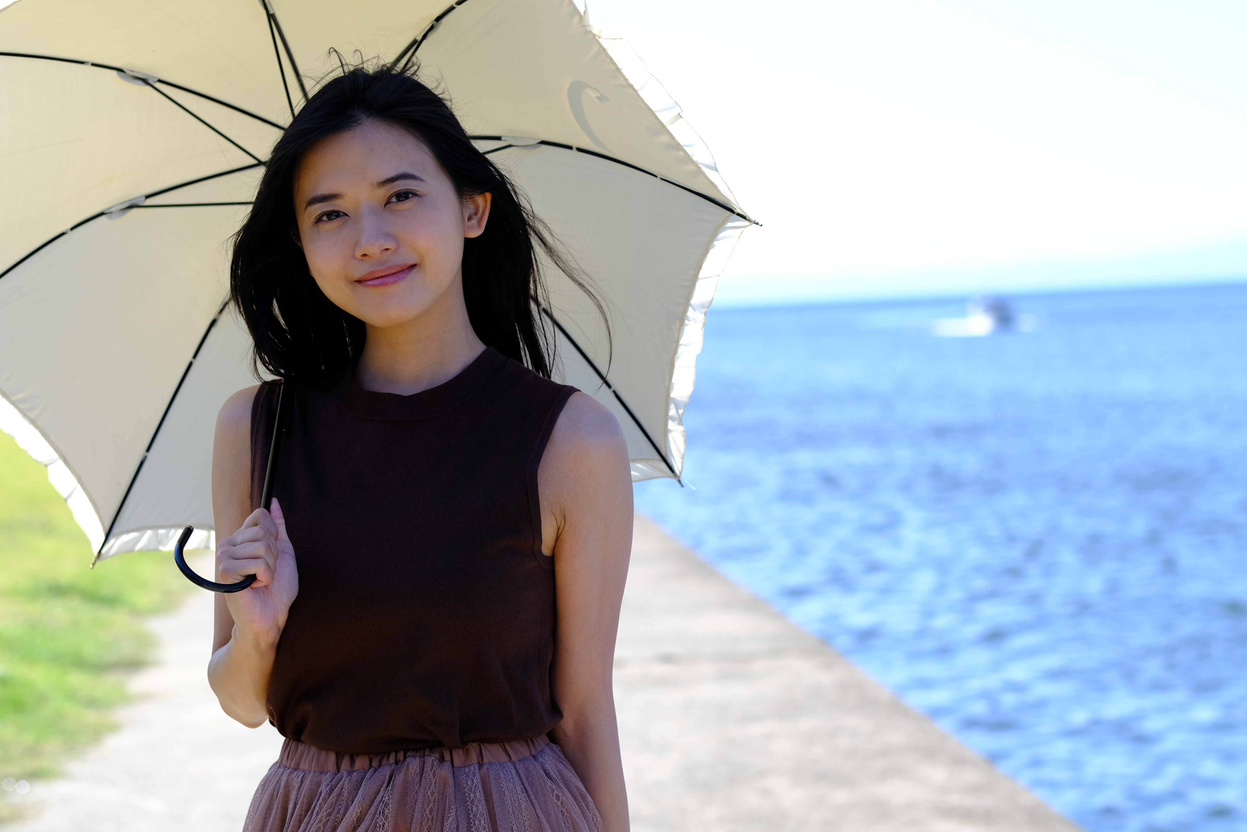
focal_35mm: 87
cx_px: 668
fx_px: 3013
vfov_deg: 15.7
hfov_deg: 23.4
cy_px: 375
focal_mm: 50
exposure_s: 1/900
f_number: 3.2
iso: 160
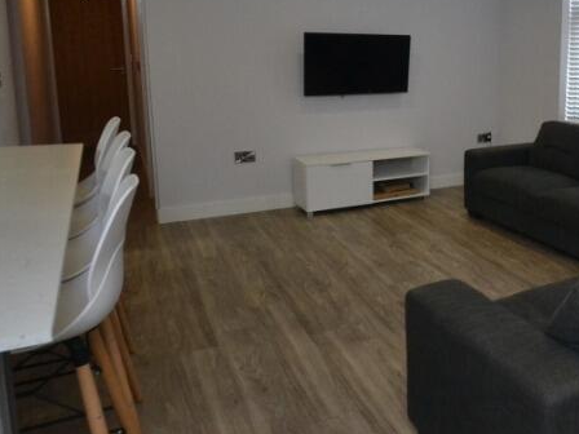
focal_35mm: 33
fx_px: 552
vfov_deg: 42.2
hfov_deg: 45.4
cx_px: 596
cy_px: 134
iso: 1600
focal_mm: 10
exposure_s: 1/200
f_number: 5
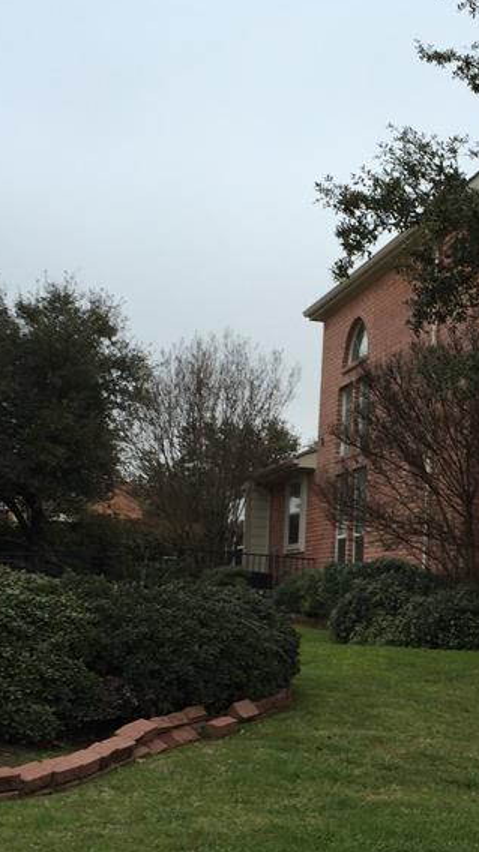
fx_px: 1289
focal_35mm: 57
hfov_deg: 20.8
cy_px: 472
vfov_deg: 36.6
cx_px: 374
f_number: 2.2
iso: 32
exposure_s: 1/30
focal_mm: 4.15
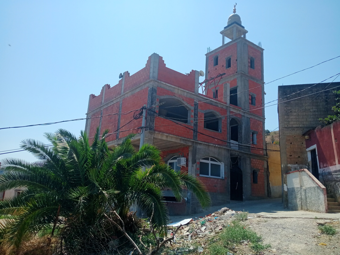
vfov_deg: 49.7
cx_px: 170
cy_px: 128
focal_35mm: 28
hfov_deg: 63.4
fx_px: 275
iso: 111
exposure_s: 1/1912
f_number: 1.8
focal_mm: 4.05
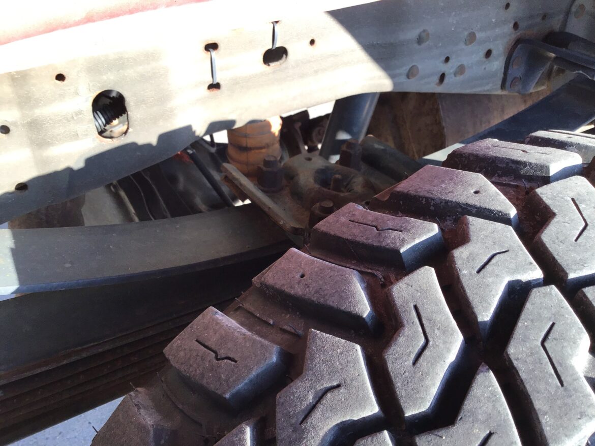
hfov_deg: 58.3
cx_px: 298
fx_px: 533
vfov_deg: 45.5
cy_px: 223
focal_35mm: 31
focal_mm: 3.3
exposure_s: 1/120
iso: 40
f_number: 2.4
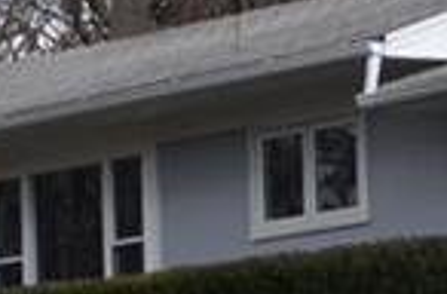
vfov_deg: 3.1
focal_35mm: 442
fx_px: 5465
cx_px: 401
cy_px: 231
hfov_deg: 4.7
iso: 100
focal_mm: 42
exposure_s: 1/250
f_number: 5
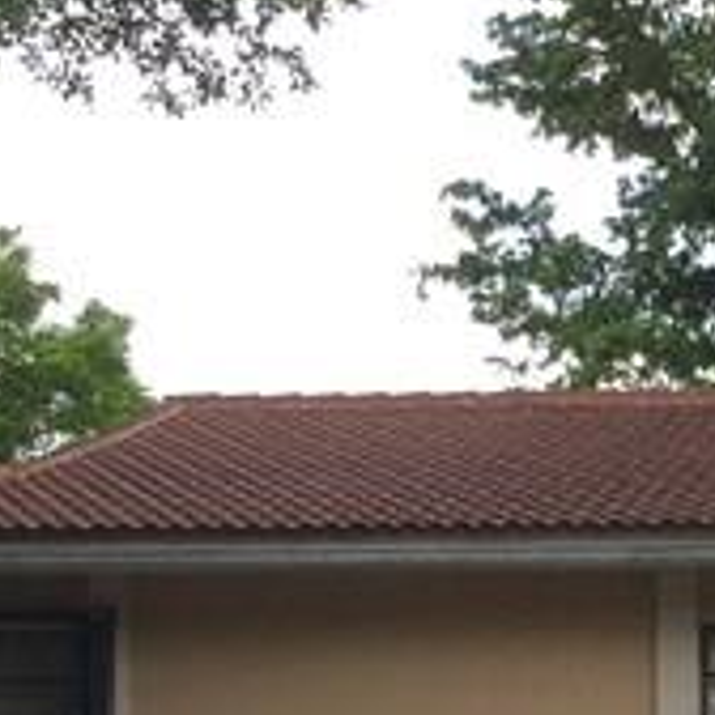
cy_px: 1175
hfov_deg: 10.9
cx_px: 1009
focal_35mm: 156
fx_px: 3646
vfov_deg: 10.7
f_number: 2.2
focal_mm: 4.15
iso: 32
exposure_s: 1/319
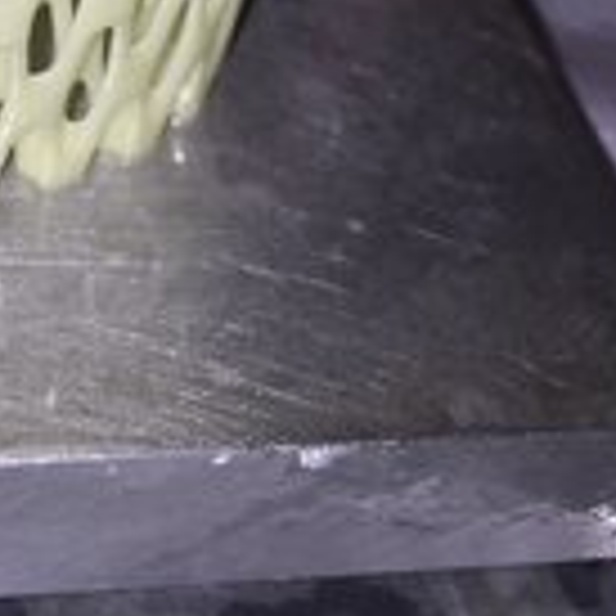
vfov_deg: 20.9
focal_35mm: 75
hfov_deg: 22.4
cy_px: -189
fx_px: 1510
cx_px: 49
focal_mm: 4.15
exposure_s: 1/408
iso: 32
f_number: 2.2
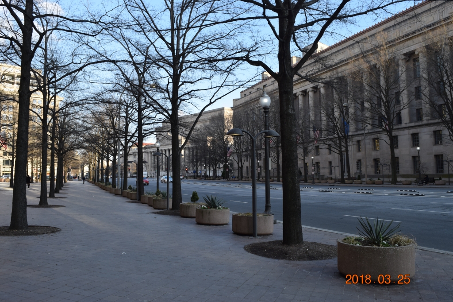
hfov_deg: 67.4
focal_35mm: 27
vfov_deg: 47.9
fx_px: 340
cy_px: 151
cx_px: 226
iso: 400
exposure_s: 1/250
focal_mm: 18
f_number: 8
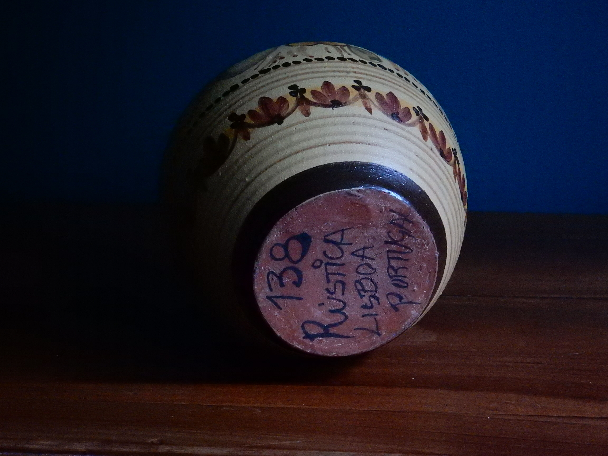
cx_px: 304
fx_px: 1475
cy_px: 228
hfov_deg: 23.3
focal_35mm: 84
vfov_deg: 17.6
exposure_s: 1/50
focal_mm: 14.9
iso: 1600
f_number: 5
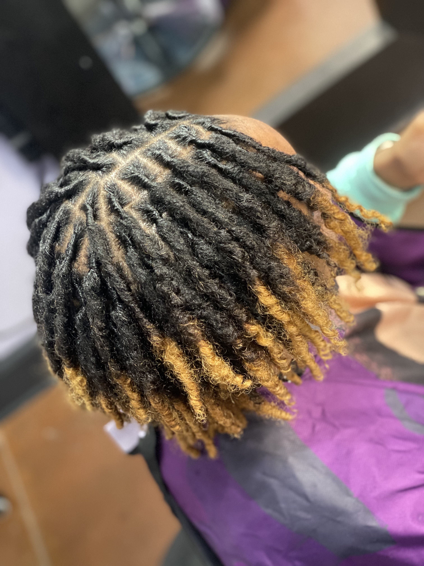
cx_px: 212
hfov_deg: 28.0
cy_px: 283
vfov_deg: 36.8
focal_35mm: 52
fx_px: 849
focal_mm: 6
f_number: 2
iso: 500
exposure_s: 1/24
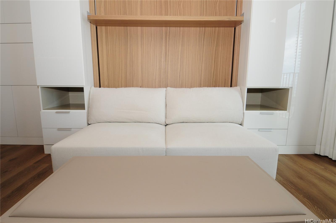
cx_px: 168
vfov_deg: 67.2
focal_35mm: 18
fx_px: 168
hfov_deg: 90.1
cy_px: 112
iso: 400
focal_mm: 12
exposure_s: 1/60
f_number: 8
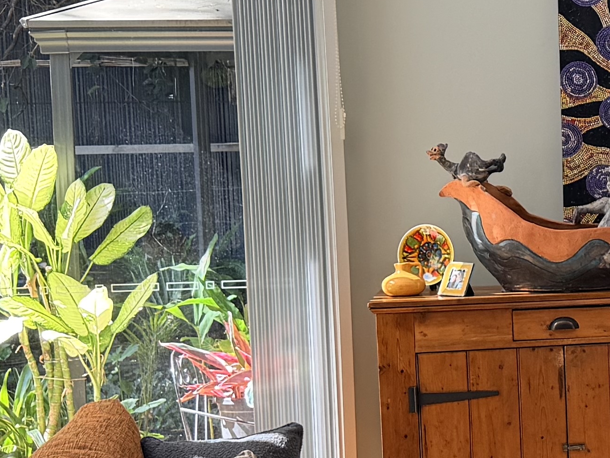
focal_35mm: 105
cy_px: 232
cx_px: 935
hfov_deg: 16.8
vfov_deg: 14.1
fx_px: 1850
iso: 64
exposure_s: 1/189
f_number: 1.78
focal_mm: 6.76
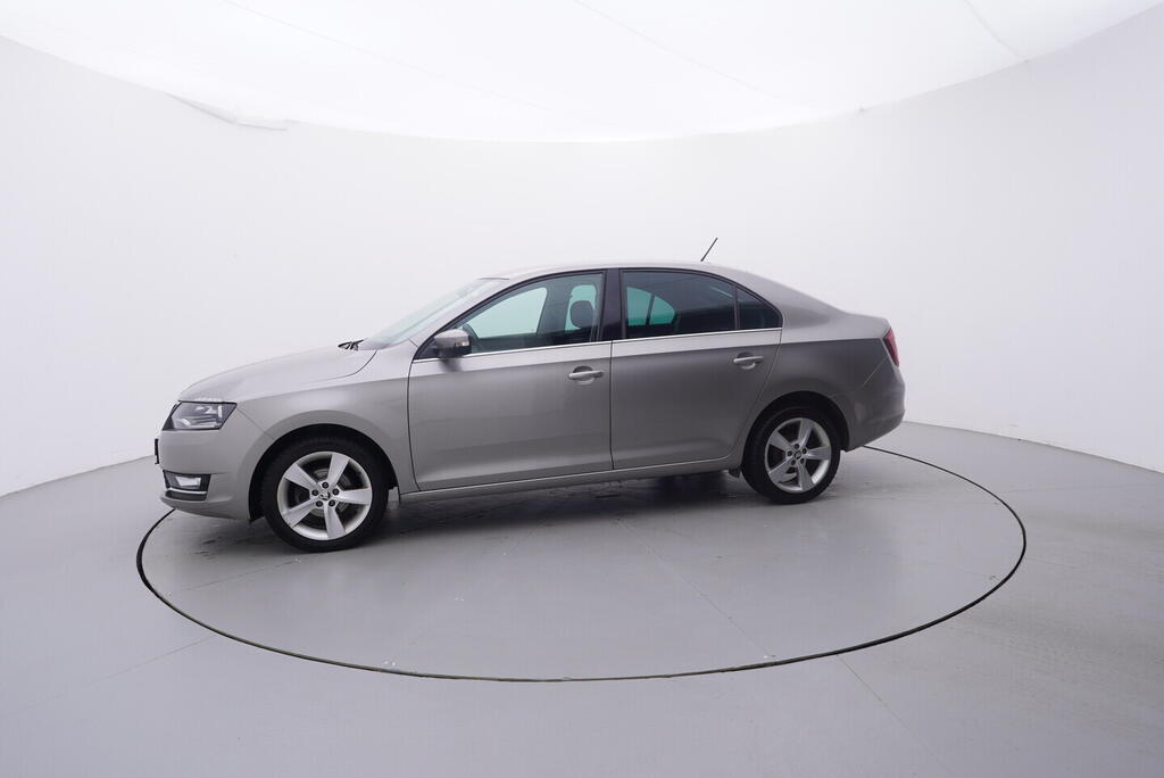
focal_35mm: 22
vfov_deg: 56.2
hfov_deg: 77.3
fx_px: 728
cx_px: 582
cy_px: 389
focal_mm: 15
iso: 200
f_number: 5
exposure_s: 1/80
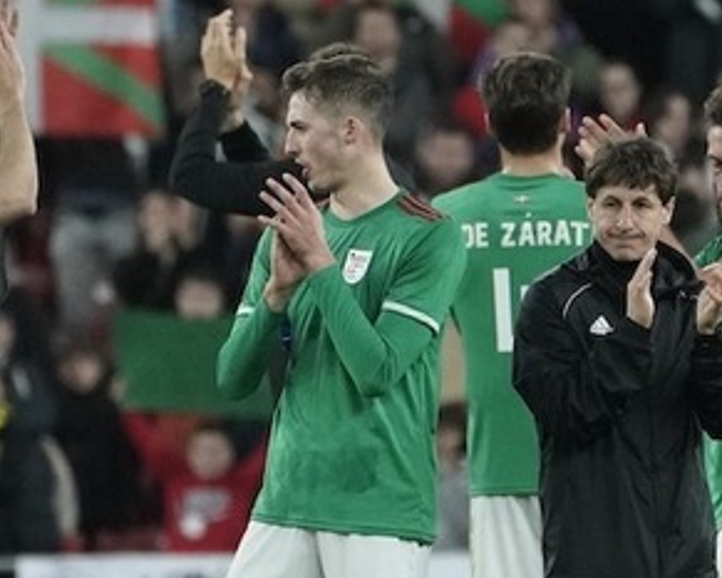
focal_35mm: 1209
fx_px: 25843
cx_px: 561
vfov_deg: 1.3
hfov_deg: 1.6
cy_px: 372
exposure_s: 1/1000
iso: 6400
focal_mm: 400
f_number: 5.6
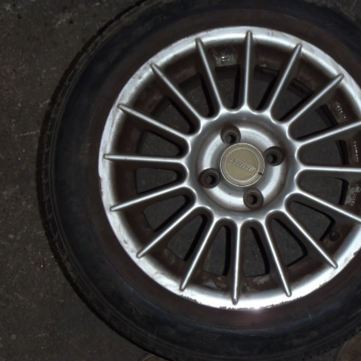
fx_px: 531
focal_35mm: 45
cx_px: 240
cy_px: 180
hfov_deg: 37.2
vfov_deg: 37.6
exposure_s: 1/40
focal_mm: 6.83
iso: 100
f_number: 4.6
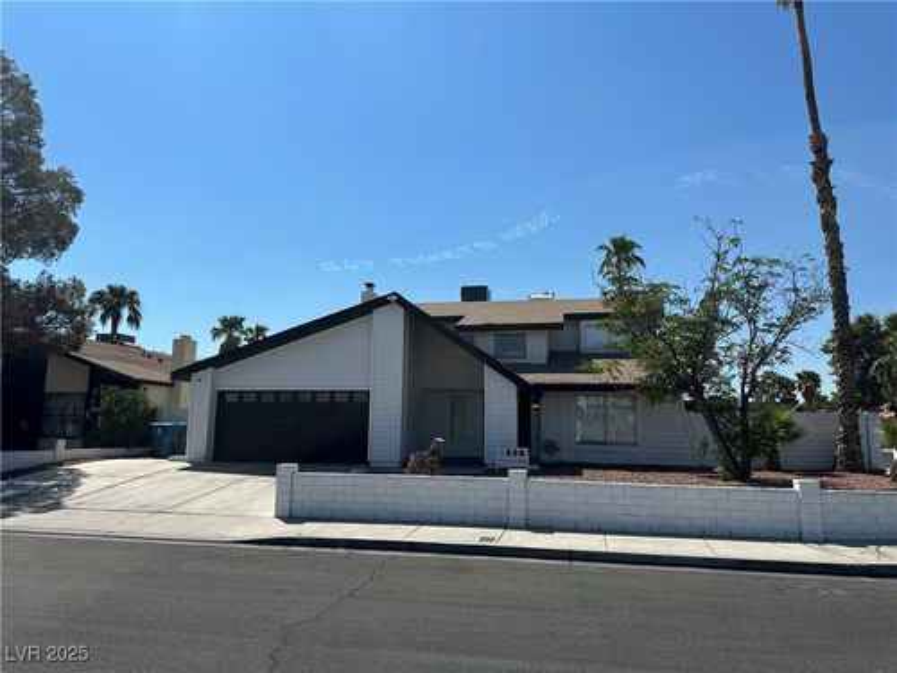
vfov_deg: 56.8
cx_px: 448
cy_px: 336
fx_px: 622
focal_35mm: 24
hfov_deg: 71.6
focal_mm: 6.86
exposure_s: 1/7576
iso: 80
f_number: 1.78
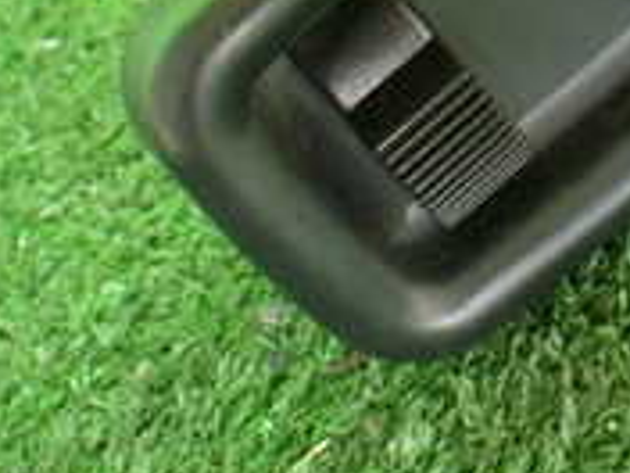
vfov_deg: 13.9
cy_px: -161
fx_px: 1856
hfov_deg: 18.2
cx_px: 770
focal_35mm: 102
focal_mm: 5.4
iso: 800
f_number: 2.3
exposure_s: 1/100
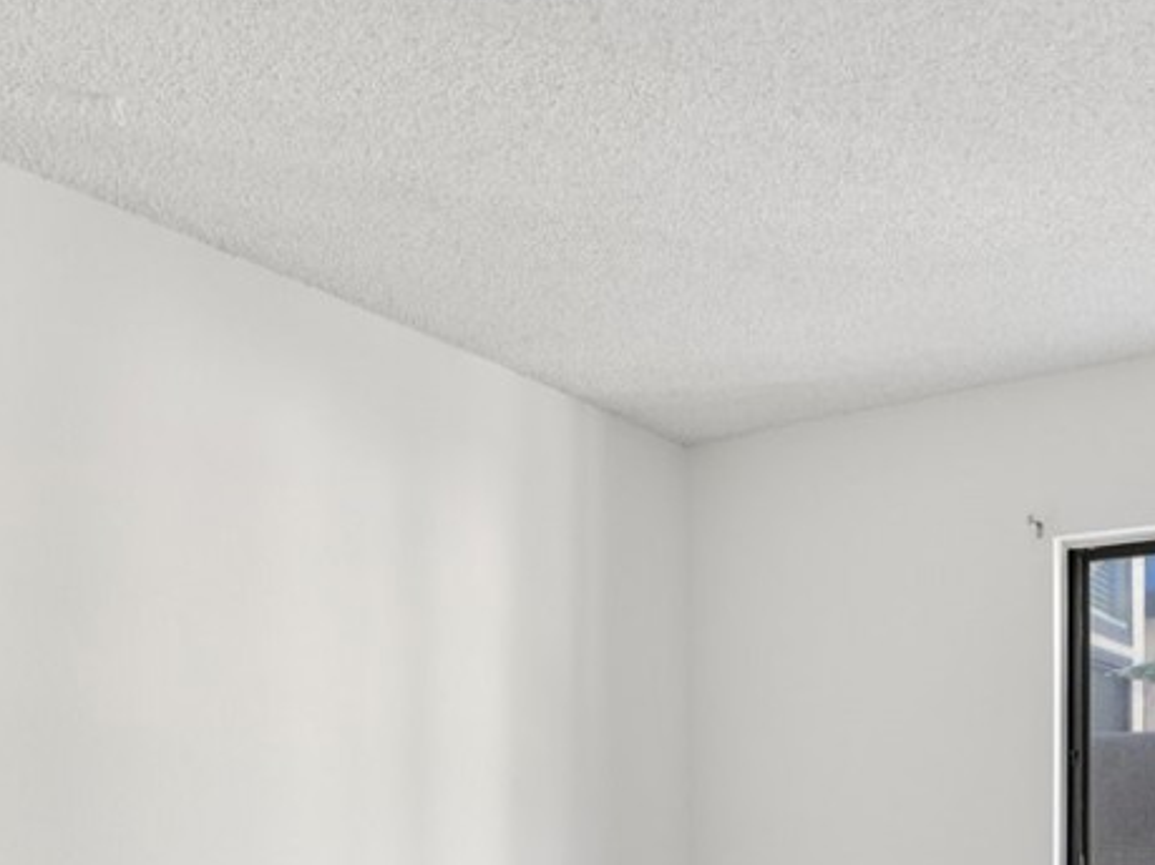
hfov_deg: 56.2
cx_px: 903
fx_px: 1001
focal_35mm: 30
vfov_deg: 42.8
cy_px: 780
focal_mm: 14
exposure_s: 1/8
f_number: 8
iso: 400
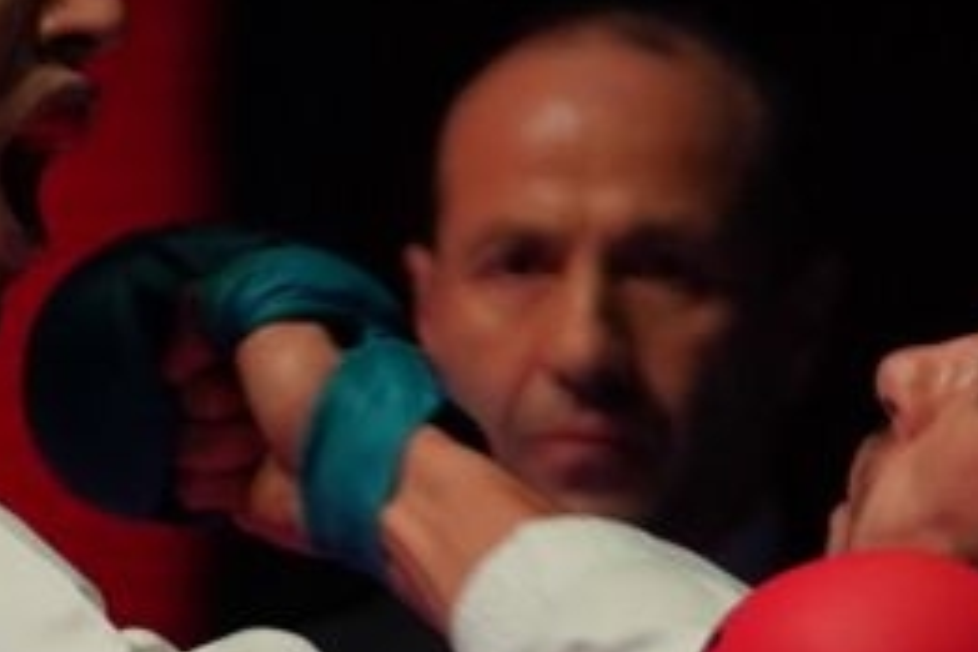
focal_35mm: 967
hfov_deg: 2.1
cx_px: -1053
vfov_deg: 1.4
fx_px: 26268
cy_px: 1503
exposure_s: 1/1000
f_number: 2.8
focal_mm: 140
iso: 1250
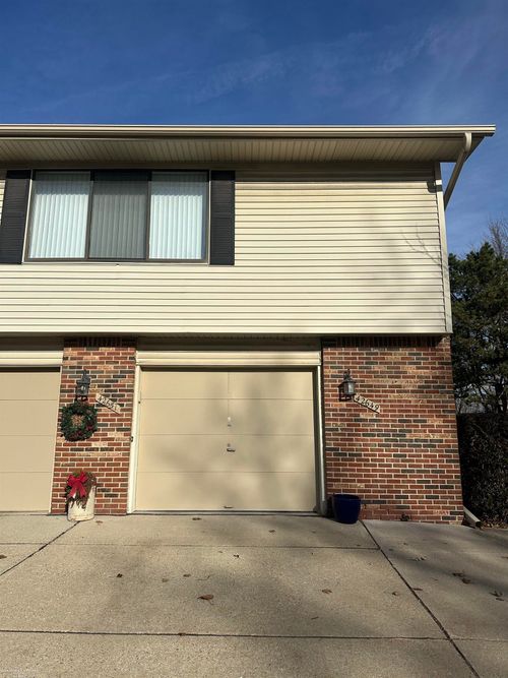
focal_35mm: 24
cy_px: 339
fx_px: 470
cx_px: 254
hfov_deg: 56.8
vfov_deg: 71.6
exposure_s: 1/8929
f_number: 1.78
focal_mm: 6.86
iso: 80
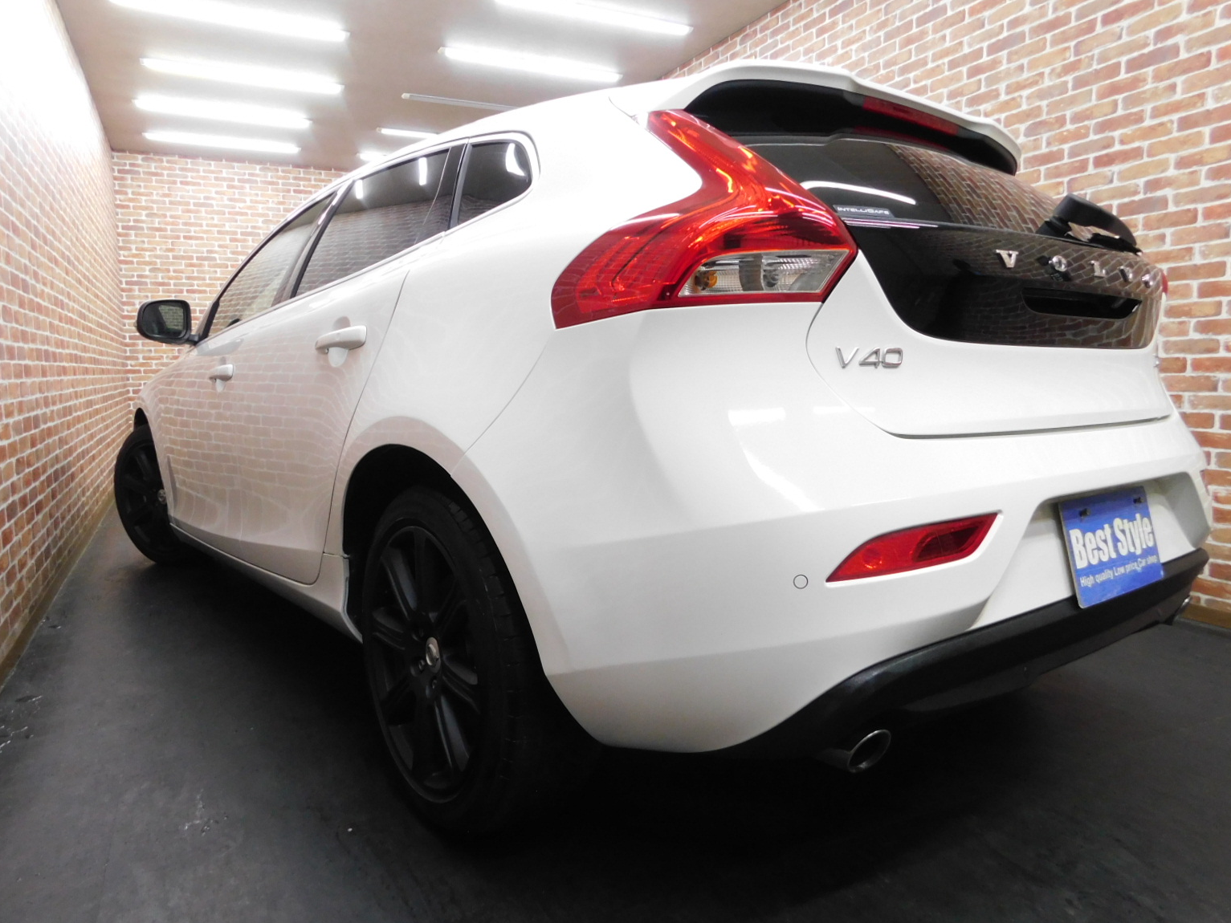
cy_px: 469
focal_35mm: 24
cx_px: 612
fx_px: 854
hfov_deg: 71.6
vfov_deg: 56.8
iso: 320
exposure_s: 1/30
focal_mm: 4
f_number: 3
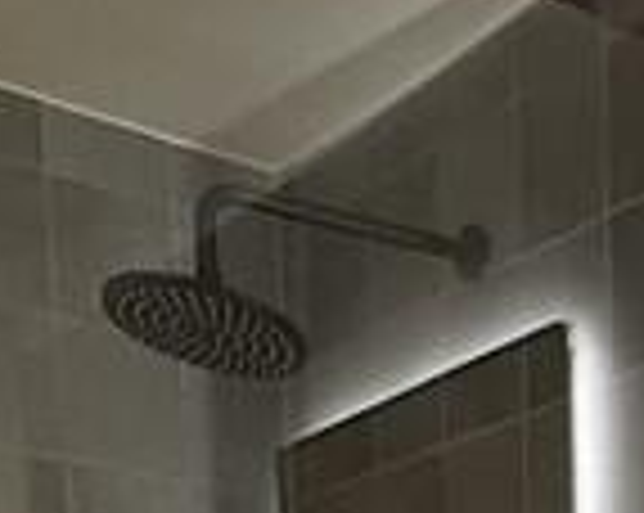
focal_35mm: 98
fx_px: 1865
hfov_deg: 18.6
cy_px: 1377
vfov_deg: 11.6
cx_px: 757
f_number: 2.2
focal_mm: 2.22
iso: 640
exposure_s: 1/50
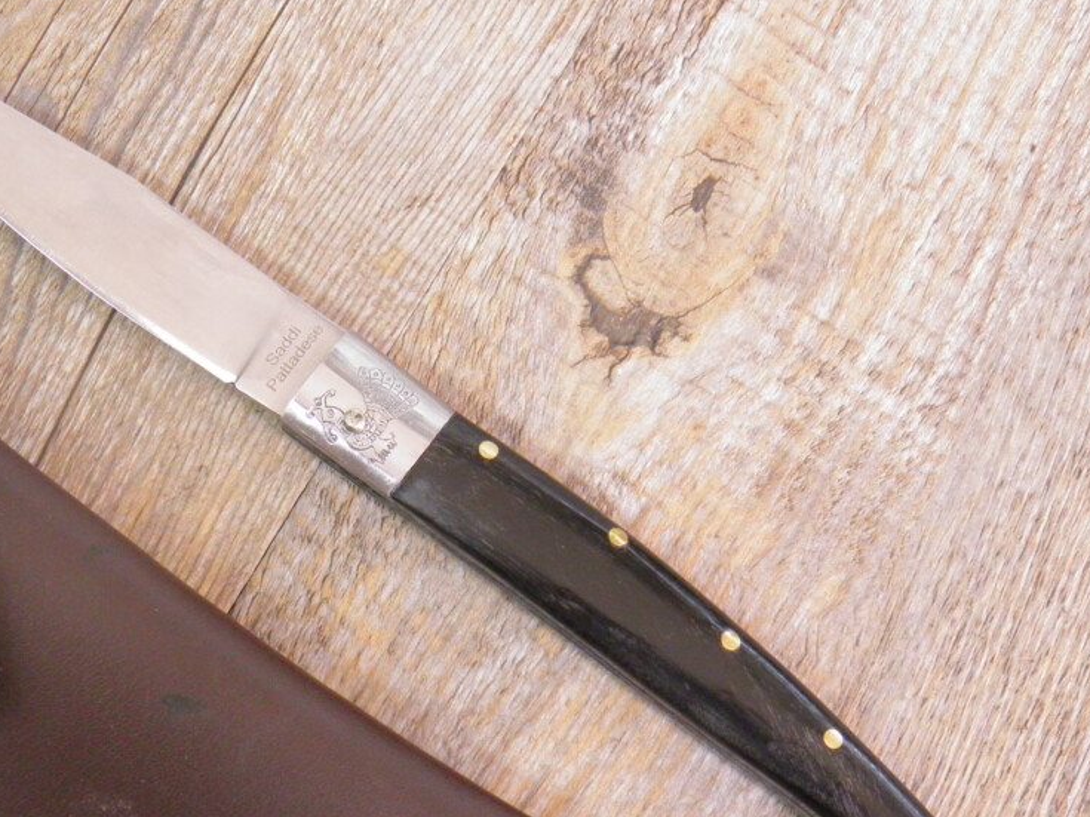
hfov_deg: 24.3
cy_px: 466
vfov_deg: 18.4
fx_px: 2519
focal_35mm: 80
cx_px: 362
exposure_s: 1/8
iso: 200
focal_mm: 8.9
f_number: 3.5
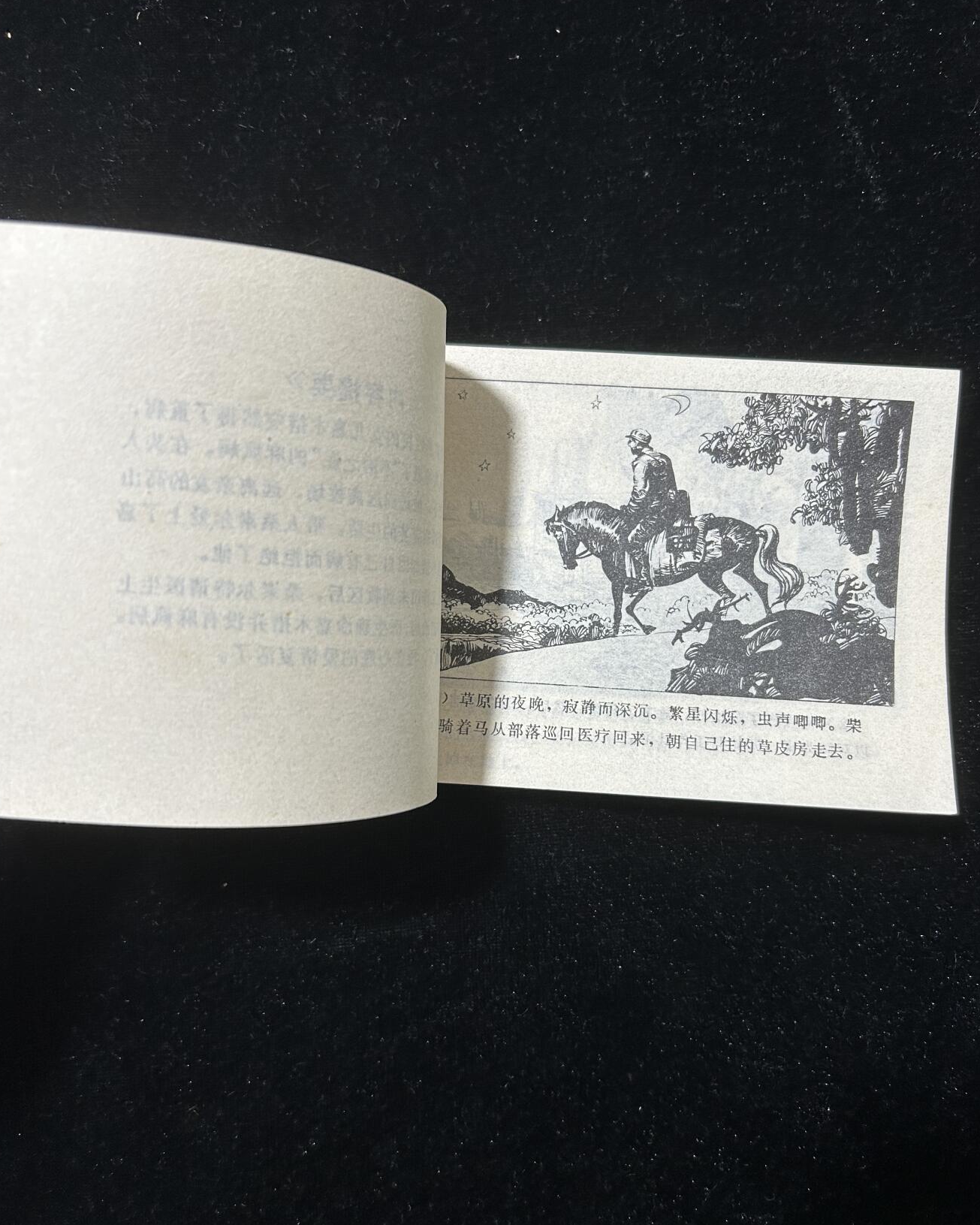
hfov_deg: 51.5
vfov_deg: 62.2
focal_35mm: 28
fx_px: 1015
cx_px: 496
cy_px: 632
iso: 125
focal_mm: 5.7
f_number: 1.5
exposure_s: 1/60
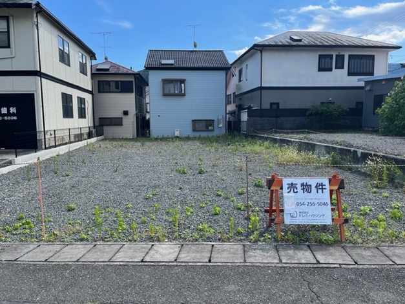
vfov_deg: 53.0
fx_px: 304
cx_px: 202
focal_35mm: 26
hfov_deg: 67.3
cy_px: 152
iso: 50
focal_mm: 5.1
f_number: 1.6
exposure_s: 1/1441
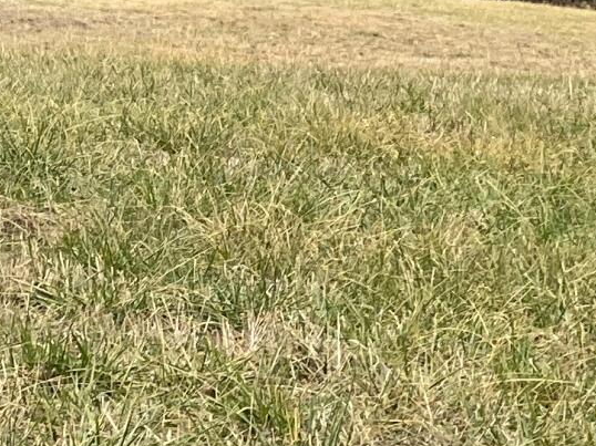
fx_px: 4991
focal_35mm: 290
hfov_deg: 6.7
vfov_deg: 5.1
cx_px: -526
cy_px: 180
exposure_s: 1/440
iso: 20
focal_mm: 6
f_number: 2
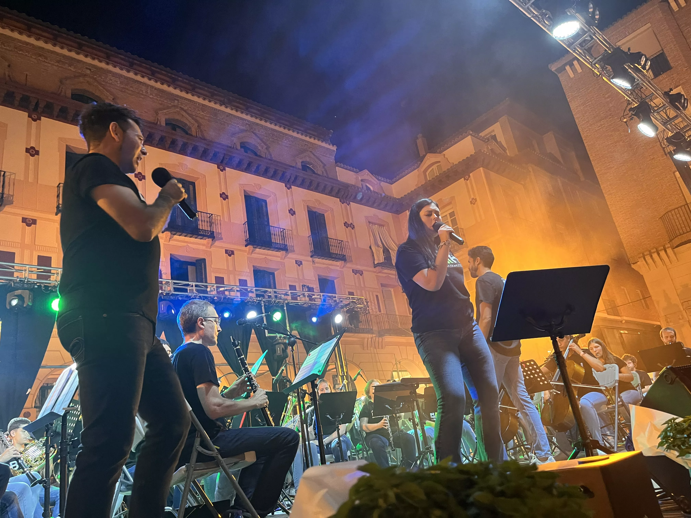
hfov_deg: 67.3
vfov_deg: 53.1
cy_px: 259
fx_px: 519
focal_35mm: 26
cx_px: 346
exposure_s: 1/50
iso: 400
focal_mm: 5.1
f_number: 1.6
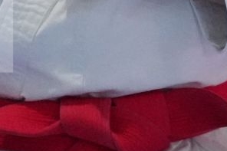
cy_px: -270
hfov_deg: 1.2
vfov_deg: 0.8
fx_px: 10978
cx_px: -58
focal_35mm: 1742
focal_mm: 191
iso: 6400
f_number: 2.8
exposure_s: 1/500
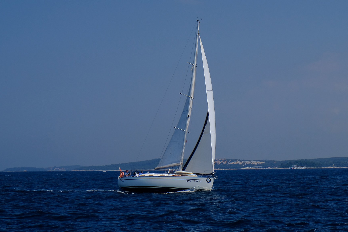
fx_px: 1112
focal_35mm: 115
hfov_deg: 17.8
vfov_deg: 11.9
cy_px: 121
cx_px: 182
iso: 400
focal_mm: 55
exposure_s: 1/1600
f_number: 5.6
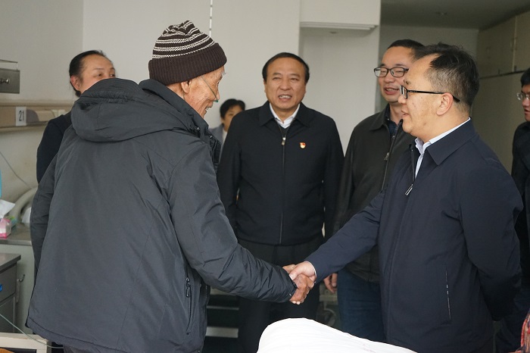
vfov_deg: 28.0
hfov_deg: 41.1
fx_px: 706
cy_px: 176
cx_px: 265
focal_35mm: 48
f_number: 4.5
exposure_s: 1/160
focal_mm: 48
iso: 4000
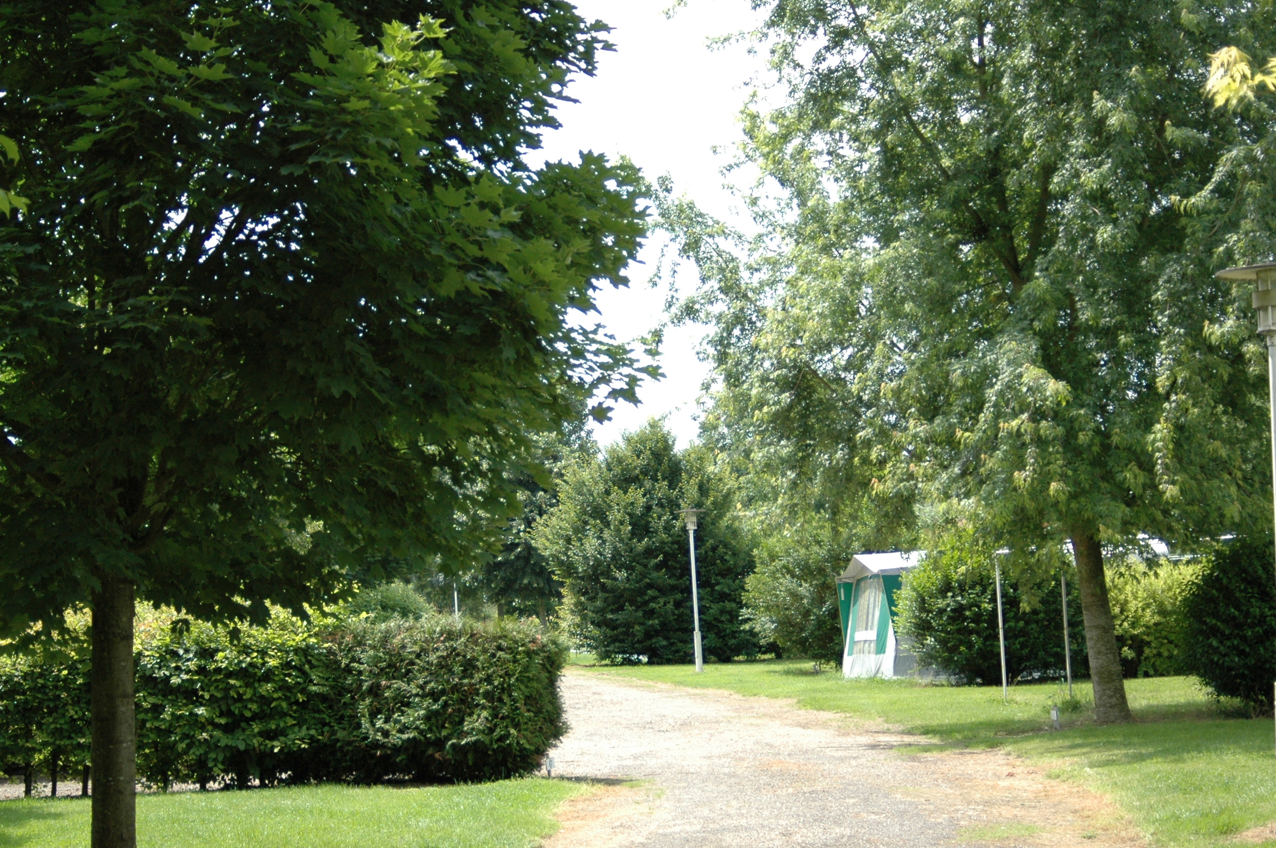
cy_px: 434
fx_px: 2266
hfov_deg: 31.4
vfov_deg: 21.2
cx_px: 583
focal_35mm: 64
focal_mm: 38
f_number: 3.8
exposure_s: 1/1600
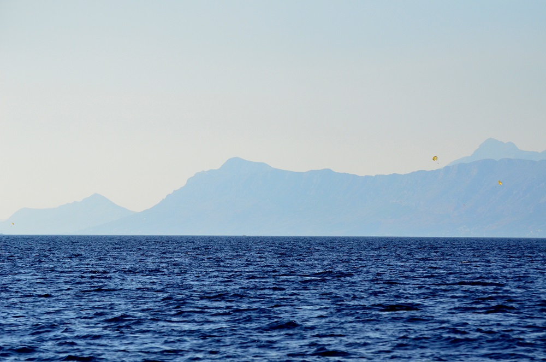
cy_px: 181
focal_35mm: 188
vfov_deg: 7.3
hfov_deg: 11.0
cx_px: 273
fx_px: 2837
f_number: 5.6
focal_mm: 125
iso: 1000
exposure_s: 1/8000
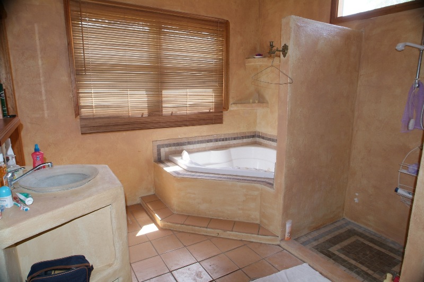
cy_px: 141
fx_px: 247
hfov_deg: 81.2
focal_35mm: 21
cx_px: 212
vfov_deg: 59.5
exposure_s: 1/60
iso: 400
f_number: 4
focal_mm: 14
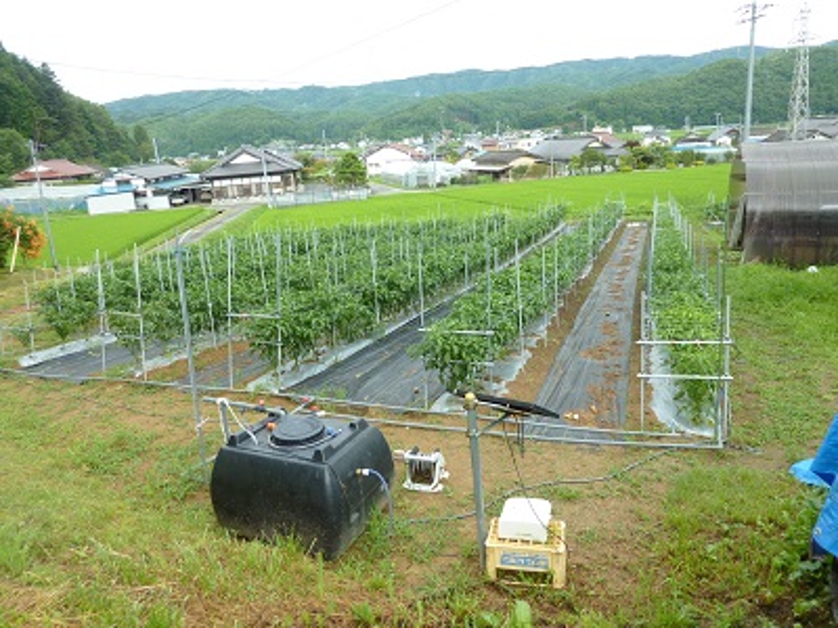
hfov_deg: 69.4
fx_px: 605
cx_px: 419
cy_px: 314
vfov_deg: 54.9
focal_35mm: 25
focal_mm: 4.1
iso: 80
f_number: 3.3
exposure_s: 1/125
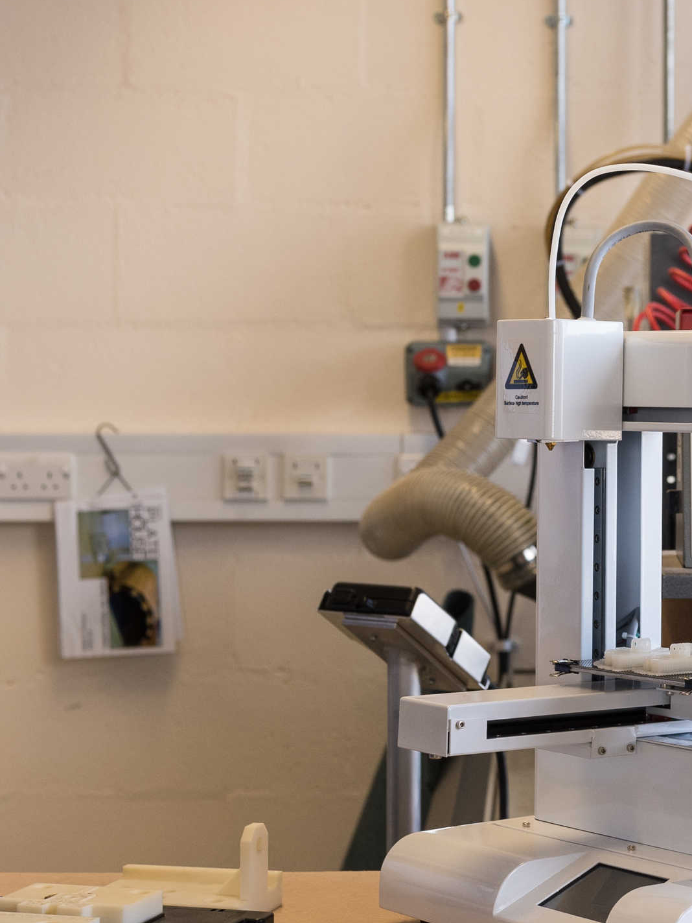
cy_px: 585
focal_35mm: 85
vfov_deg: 23.0
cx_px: 710
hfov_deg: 16.9
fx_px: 2266
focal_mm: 35
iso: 400
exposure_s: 1/125
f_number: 5.6
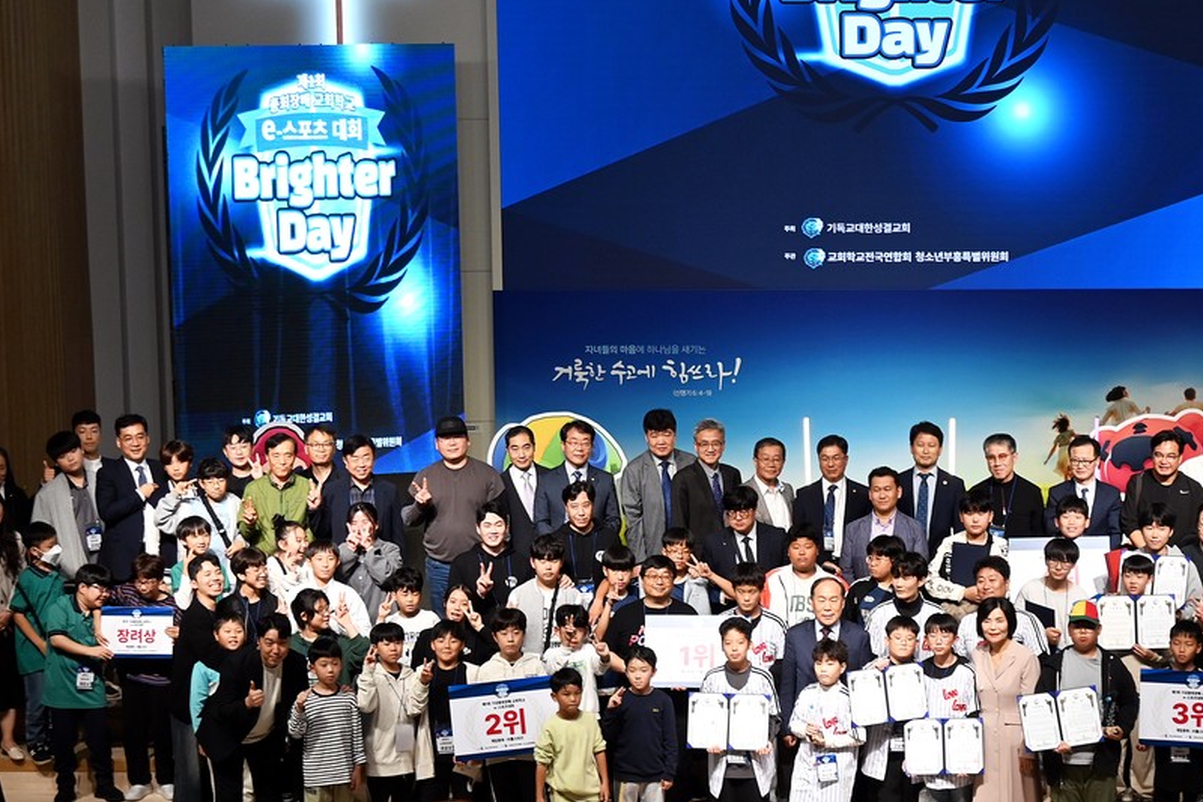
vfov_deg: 15.4
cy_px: 433
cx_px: 860
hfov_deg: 22.8
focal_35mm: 89
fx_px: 2967
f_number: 5.3
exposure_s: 1/125
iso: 640
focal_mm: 37
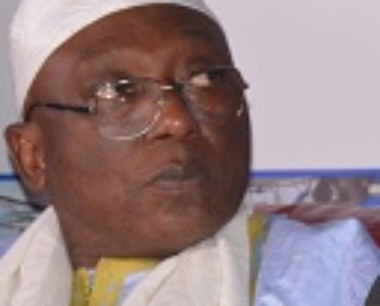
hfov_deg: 5.2
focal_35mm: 361
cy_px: 327
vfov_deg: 4.3
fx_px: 4071
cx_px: 818
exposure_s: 1/60
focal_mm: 55
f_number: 5.6
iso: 640
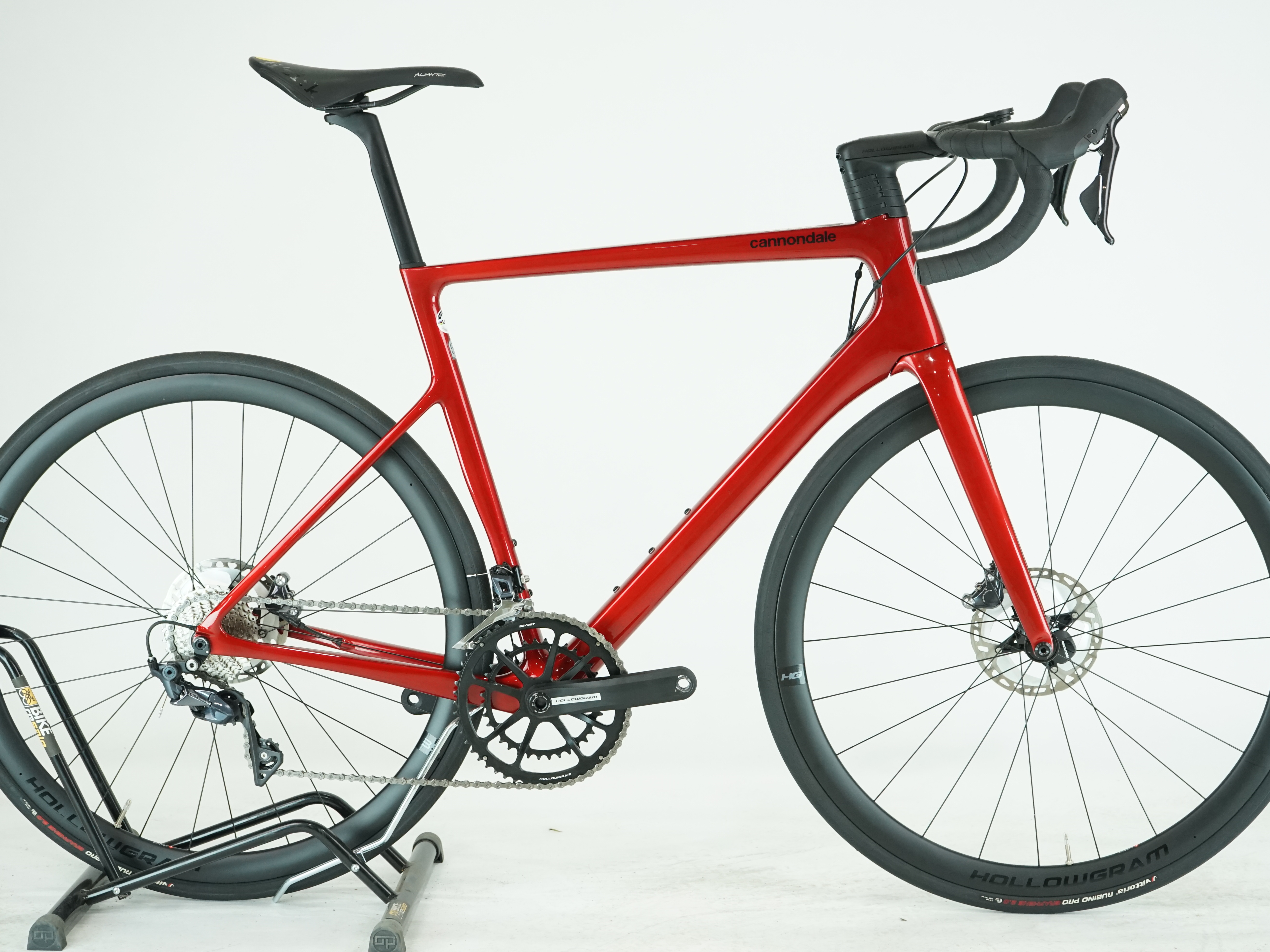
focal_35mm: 67
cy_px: 474
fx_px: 2458
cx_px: 641
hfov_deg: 29.0
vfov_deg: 21.9
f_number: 5.6
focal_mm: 61
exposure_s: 1/200
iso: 1600
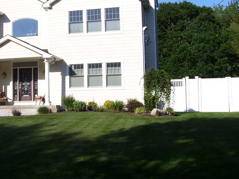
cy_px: 76
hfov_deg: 31.6
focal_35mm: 59
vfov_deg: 24.8
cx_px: 40
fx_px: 407
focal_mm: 5.6
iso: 80
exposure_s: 1/500
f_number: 4.8
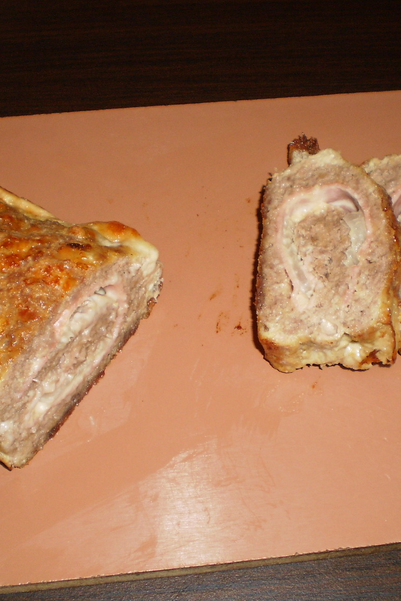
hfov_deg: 26.5
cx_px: 216
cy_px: 297
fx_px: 852
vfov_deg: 38.9
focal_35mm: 51
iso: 125
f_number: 3.1
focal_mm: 6.3
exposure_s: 1/30
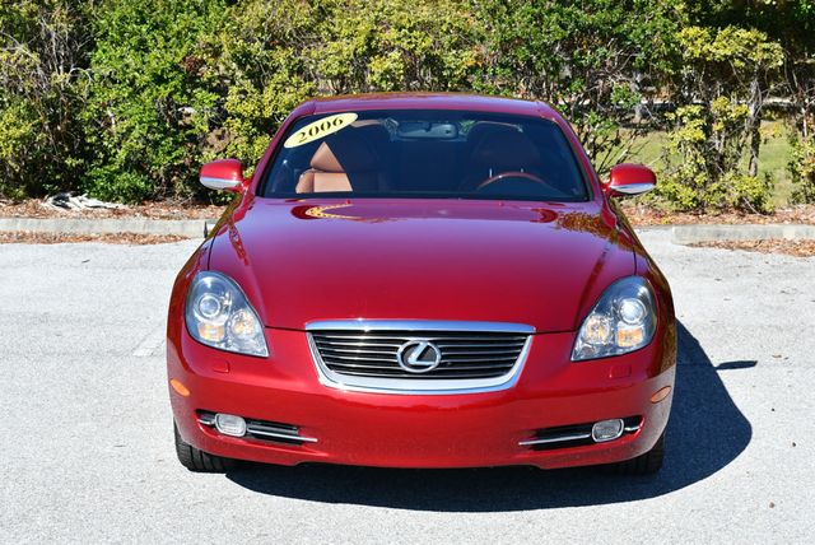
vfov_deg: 18.0
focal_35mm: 76
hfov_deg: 26.6
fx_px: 1722
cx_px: 408
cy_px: 272
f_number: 8
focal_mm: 38
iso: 125
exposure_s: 1/250
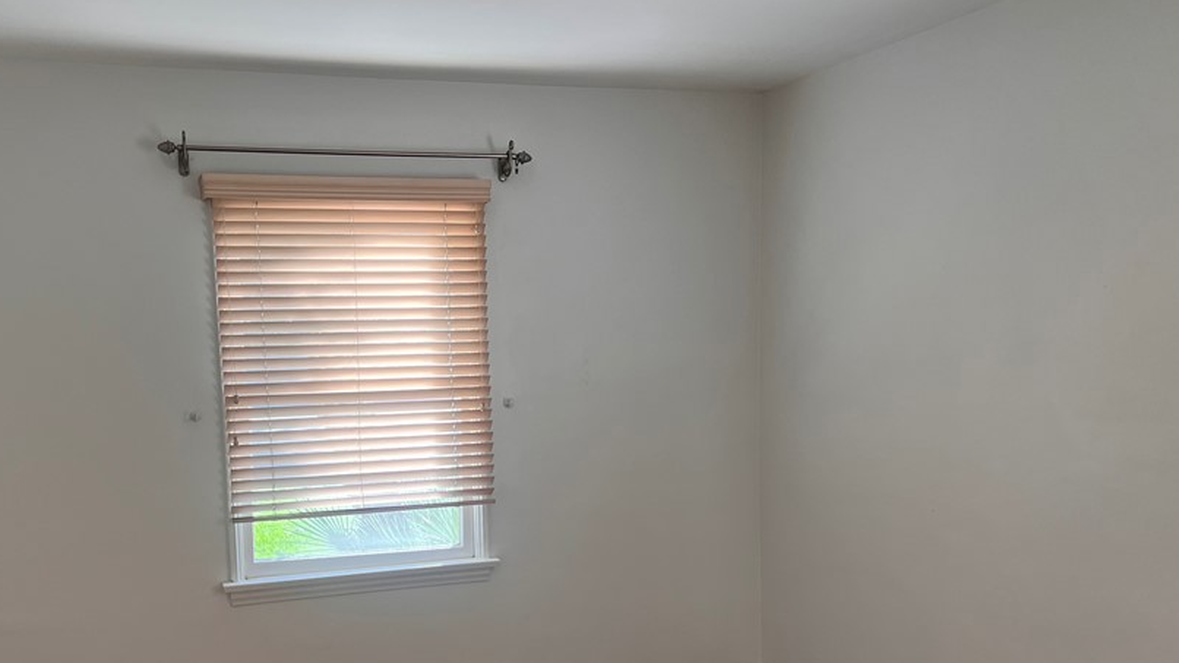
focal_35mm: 36
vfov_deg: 32.6
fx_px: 1125
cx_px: 471
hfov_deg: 54.9
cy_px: 438
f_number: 1.5
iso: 50
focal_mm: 5.7
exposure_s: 1/144
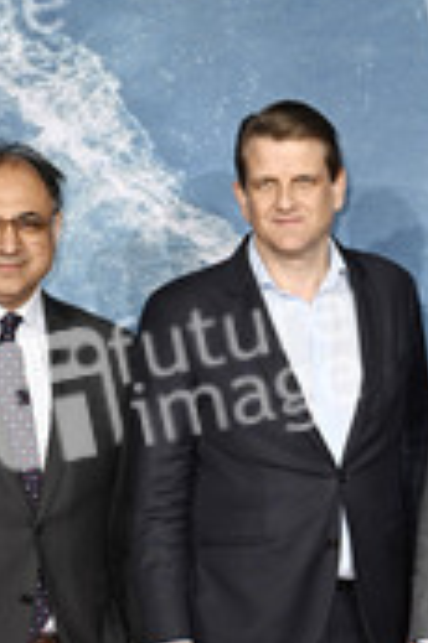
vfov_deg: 19.3
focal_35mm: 104
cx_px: 279
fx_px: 1858
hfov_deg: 13.1
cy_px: 569
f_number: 3.5
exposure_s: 1/200
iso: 100
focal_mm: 45
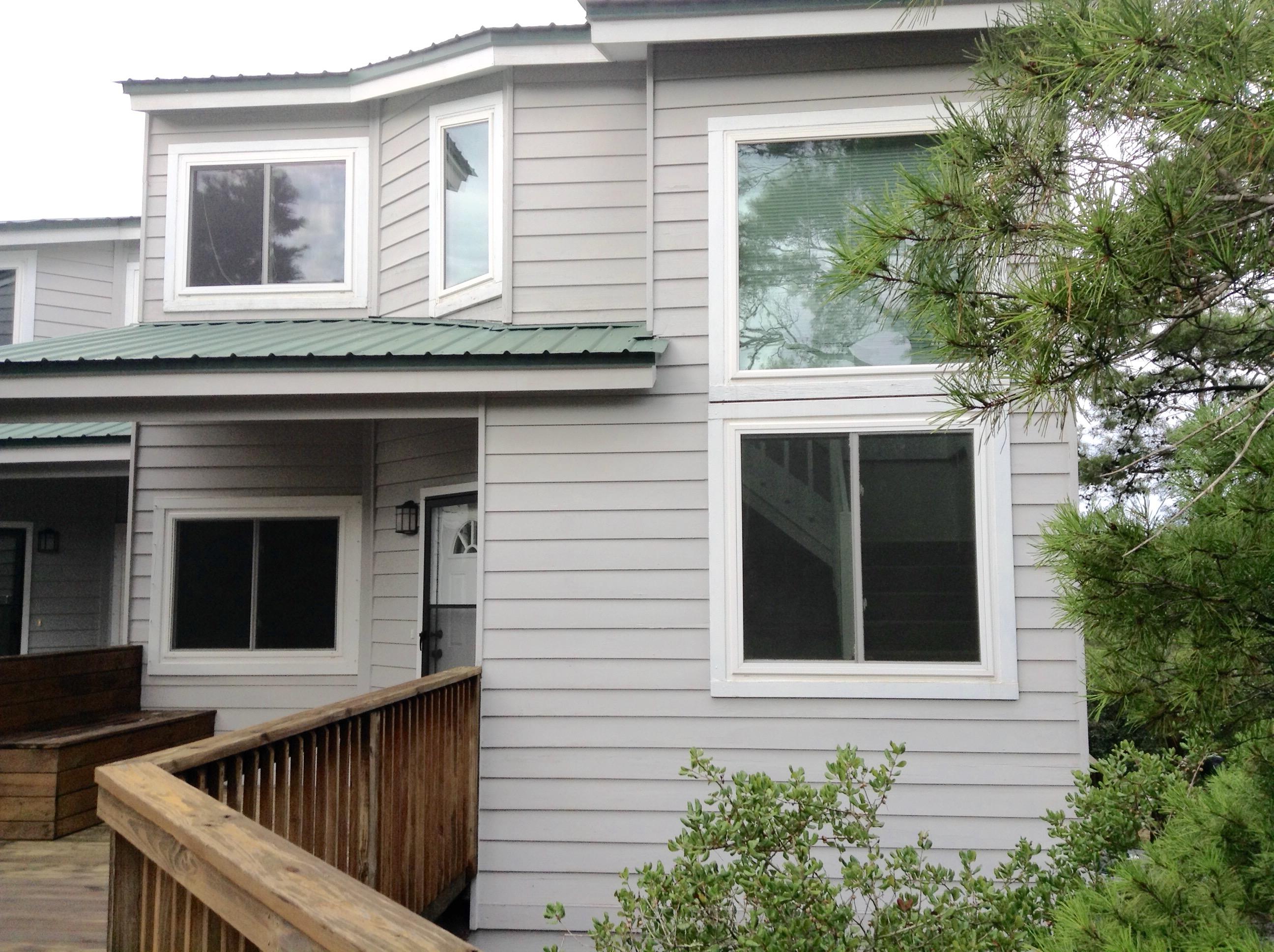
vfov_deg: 42.8
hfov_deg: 55.4
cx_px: 637
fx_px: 1213
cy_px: 476
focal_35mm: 33
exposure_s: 1/273
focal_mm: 3.3
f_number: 2.4
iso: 25
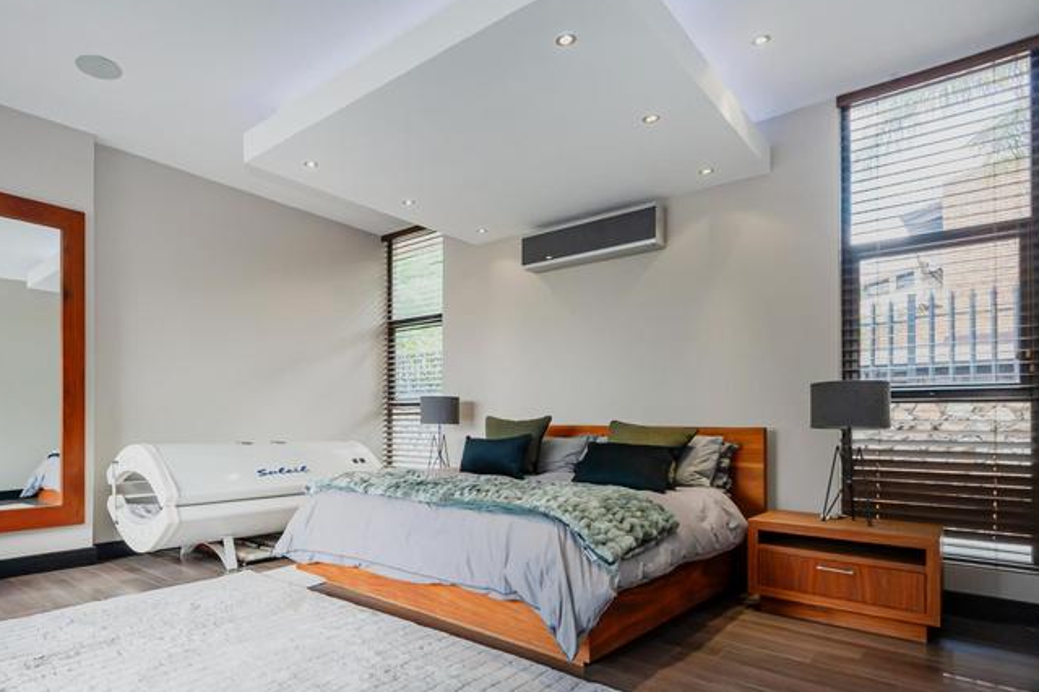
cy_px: 409
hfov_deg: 82.9
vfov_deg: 61.4
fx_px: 577
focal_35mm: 20
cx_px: 411
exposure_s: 1/80
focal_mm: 16
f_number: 7.1
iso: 400
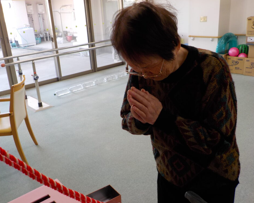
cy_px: 101
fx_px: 241
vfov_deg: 45.8
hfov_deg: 55.6
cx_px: 123
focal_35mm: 32
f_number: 3.3
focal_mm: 4.1
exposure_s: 1/40
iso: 125
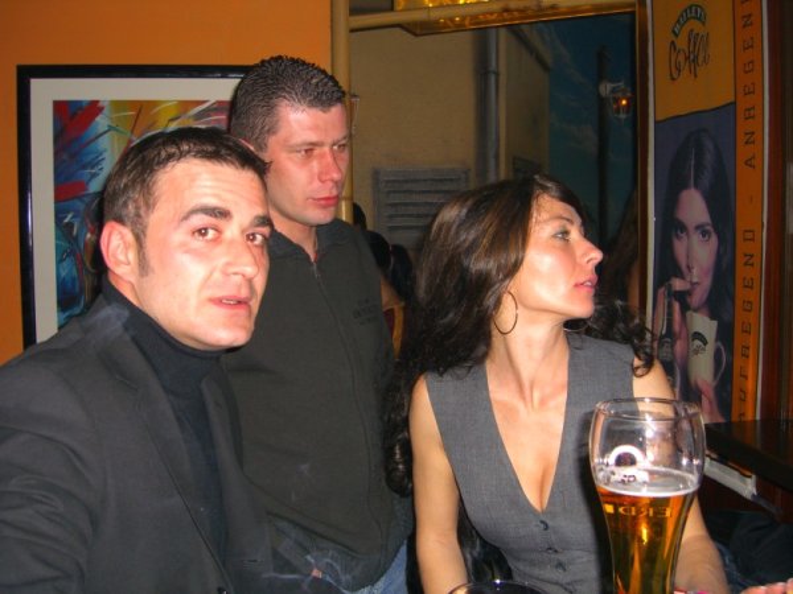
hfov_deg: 49.0
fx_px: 871
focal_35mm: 38
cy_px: 297
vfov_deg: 37.7
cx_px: 396
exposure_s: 1/60
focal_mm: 7.9
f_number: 2.8
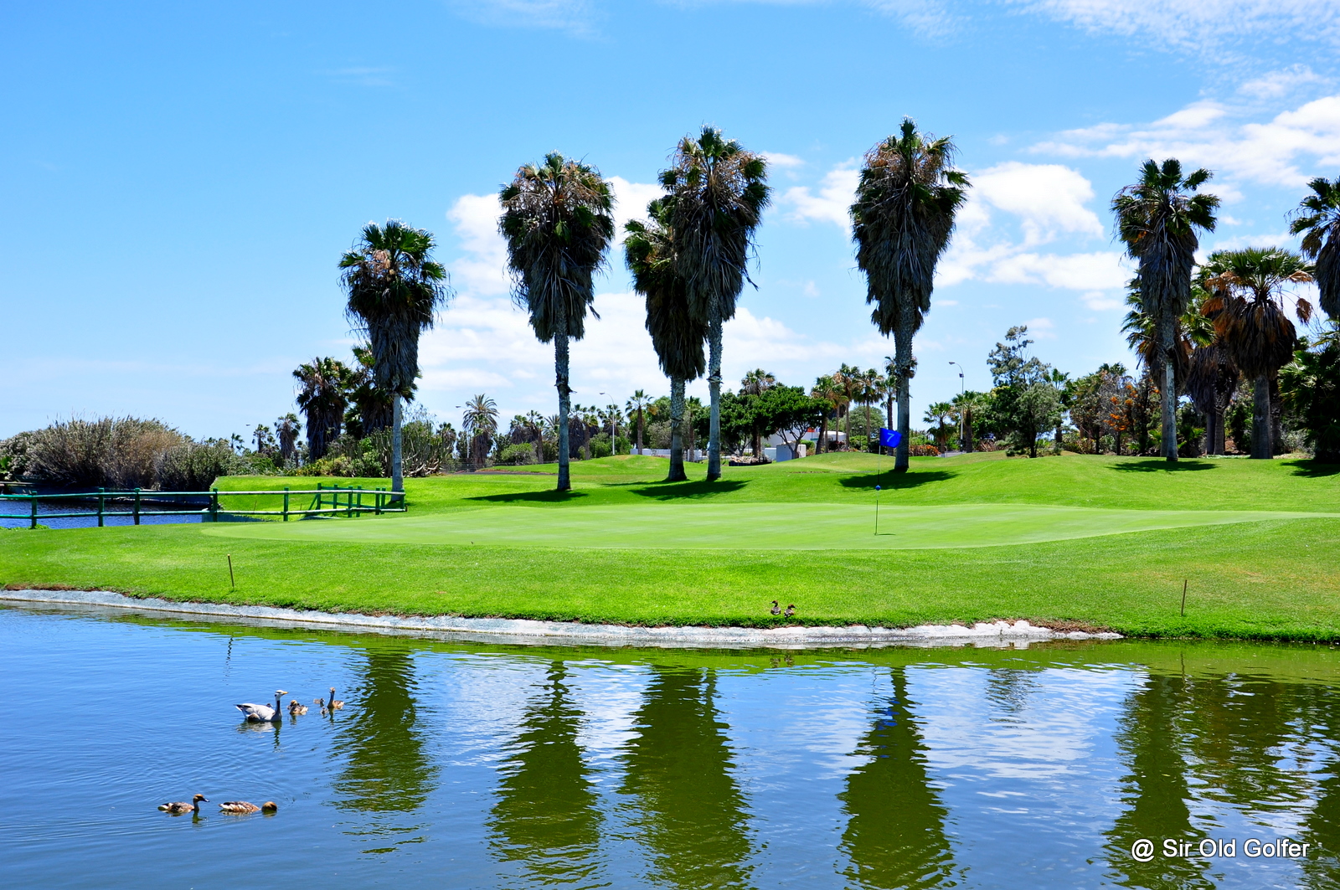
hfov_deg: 49.6
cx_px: 670
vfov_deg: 34.1
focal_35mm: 39
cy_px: 445
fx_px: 1450
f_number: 9
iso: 200
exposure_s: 1/320
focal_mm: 26
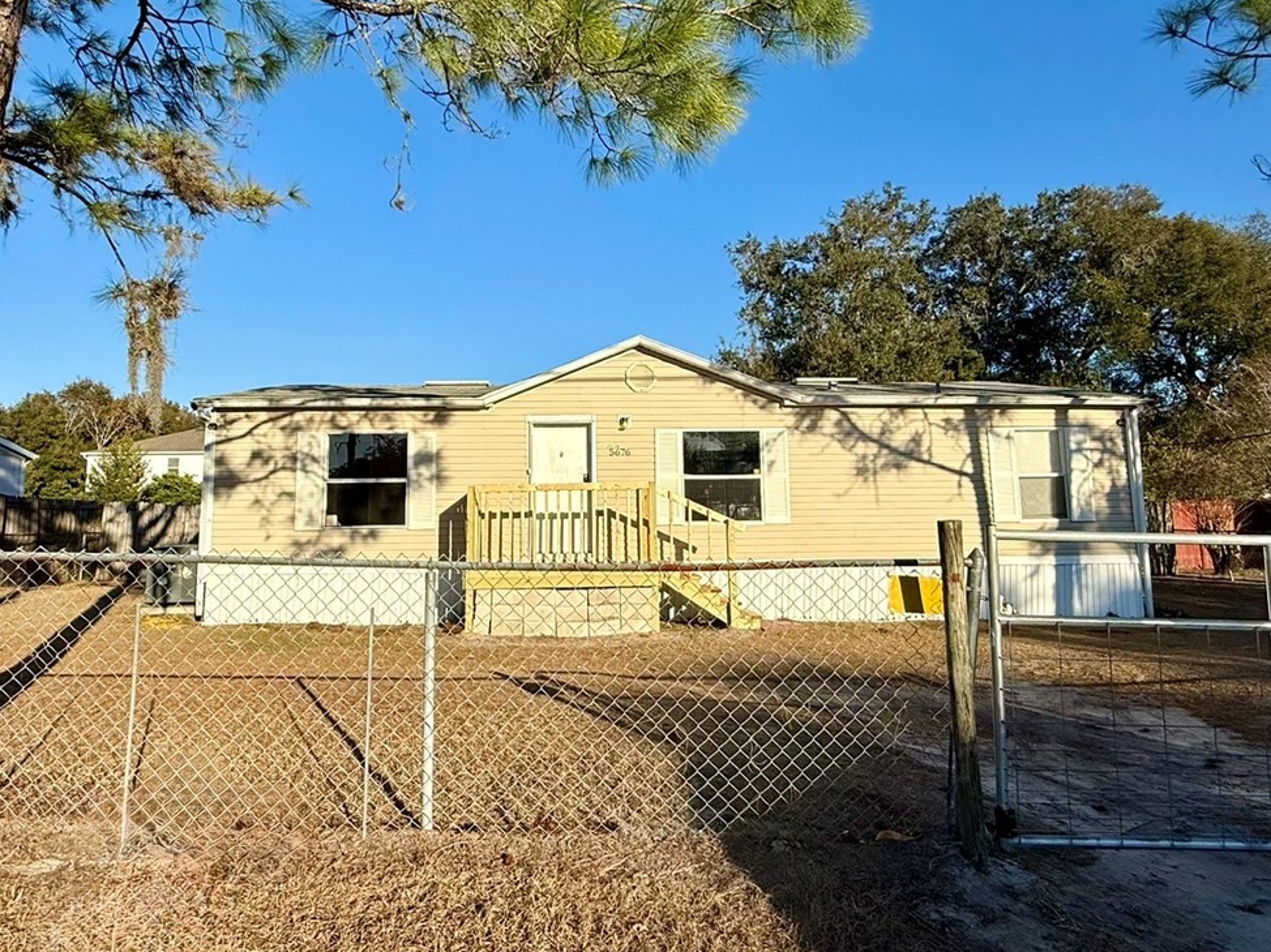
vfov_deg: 58.6
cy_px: 408
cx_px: 605
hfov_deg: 73.9
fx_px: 844
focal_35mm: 23
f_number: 2.2
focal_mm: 2.22
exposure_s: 1/2841
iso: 50
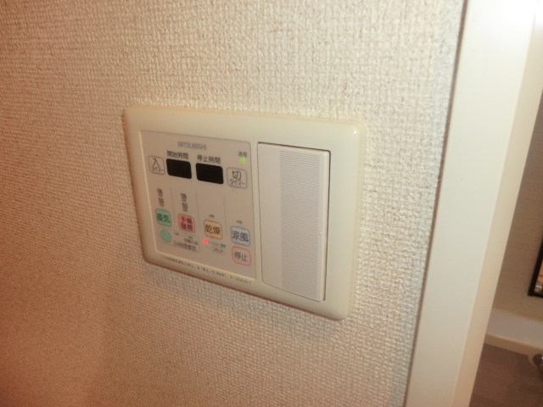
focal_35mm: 24
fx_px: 376
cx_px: 272
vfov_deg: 56.8
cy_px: 204
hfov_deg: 71.6
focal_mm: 4.3
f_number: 3.2
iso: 200
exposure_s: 1/60
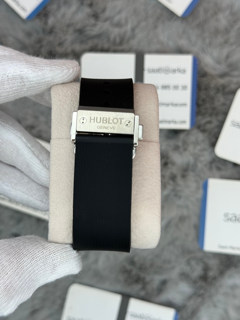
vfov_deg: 39.7
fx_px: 444
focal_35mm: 48
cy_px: 160
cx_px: 120
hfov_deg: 30.3
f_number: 1.78
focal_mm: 6.76
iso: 64
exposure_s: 1/747
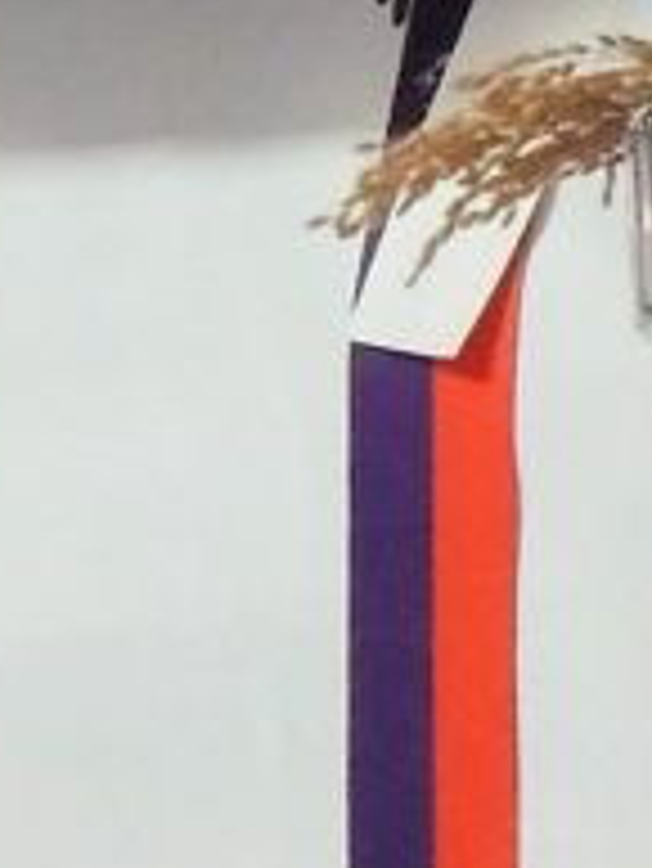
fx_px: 13948
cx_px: 940
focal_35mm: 556
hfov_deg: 2.7
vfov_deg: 3.6
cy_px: 1151
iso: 720
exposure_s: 1/60
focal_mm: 22.1
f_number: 3.5
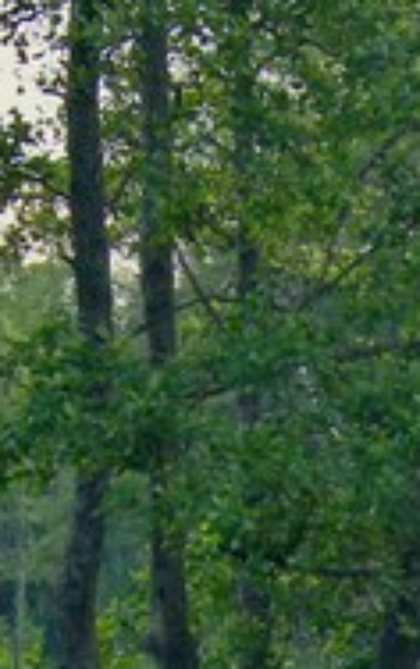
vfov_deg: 7.5
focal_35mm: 273
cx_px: 349
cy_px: 1124
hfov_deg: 4.8
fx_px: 4985
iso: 100
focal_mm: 28
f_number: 8
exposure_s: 1/100
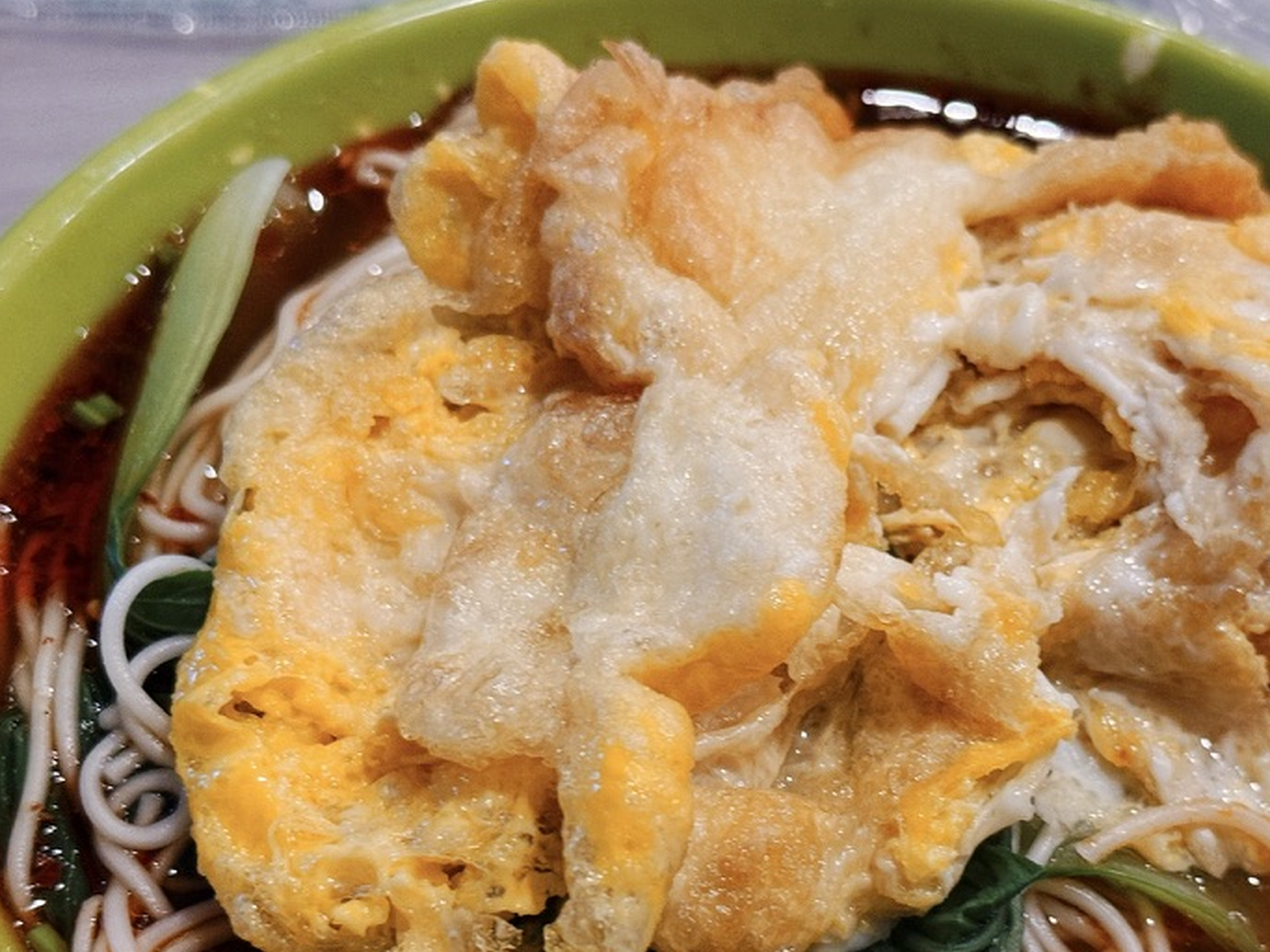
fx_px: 2641
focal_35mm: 72
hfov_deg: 26.9
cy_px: 703
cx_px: 816
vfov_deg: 20.3
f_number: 1.78
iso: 200
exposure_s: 1/33
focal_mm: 6.76
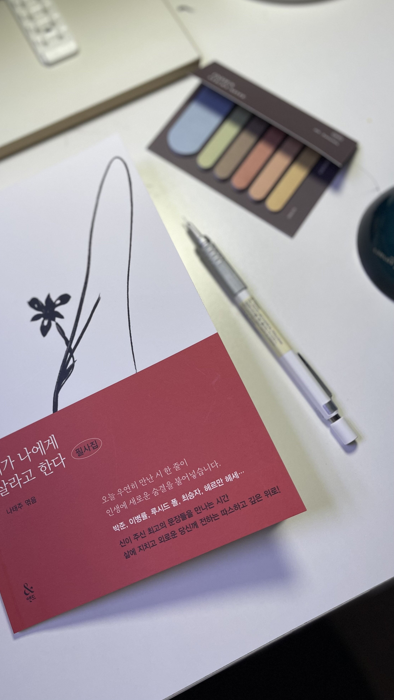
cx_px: 125
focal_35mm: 29
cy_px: 344
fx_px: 539
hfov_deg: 39.6
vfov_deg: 66.1
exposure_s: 1/120
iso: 64
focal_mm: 5.1
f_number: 1.6
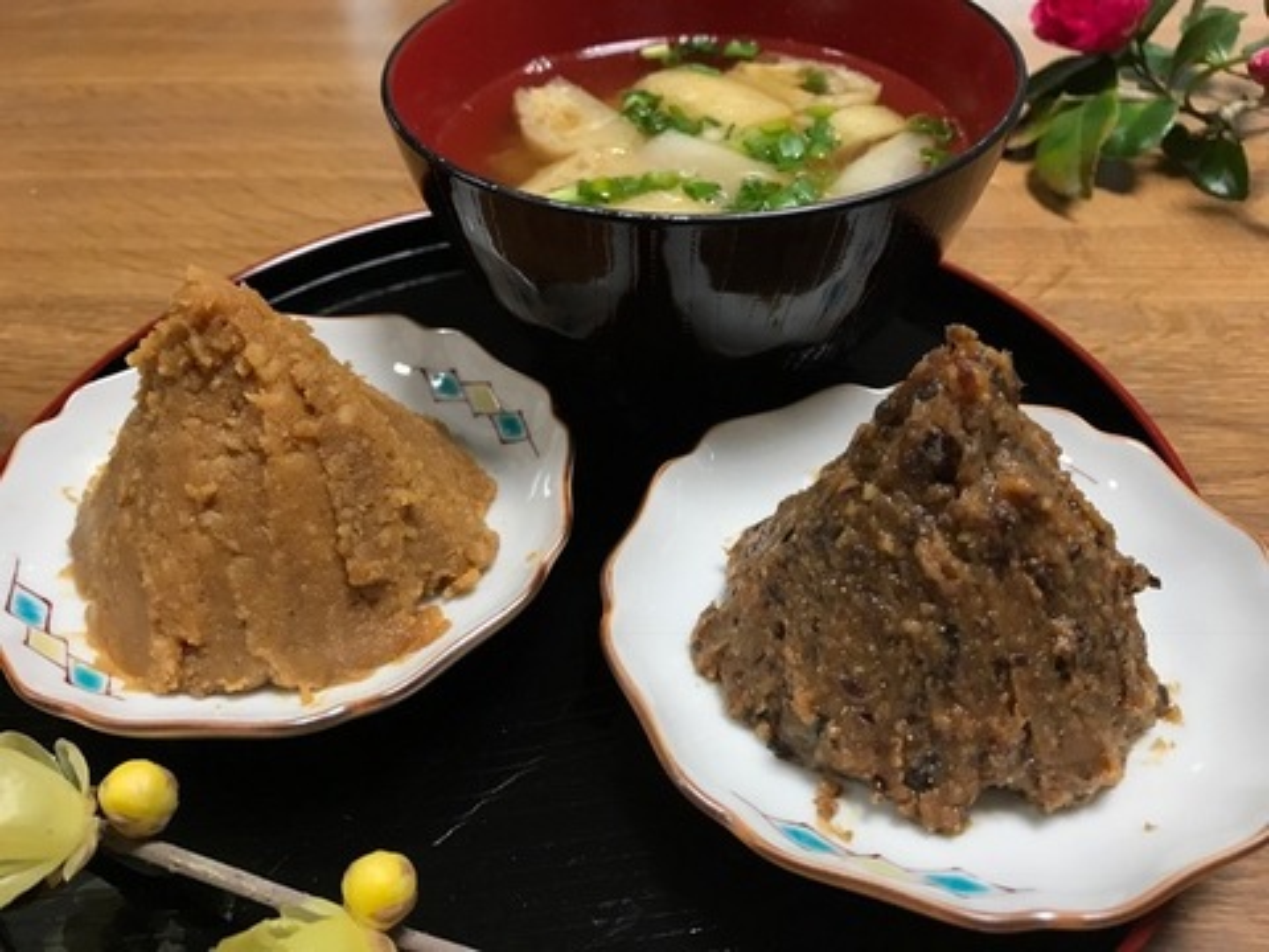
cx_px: 634
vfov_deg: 49.7
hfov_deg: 63.4
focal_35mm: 28
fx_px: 1026
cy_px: 476
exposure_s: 1/31
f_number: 1.8
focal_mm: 3.99
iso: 40
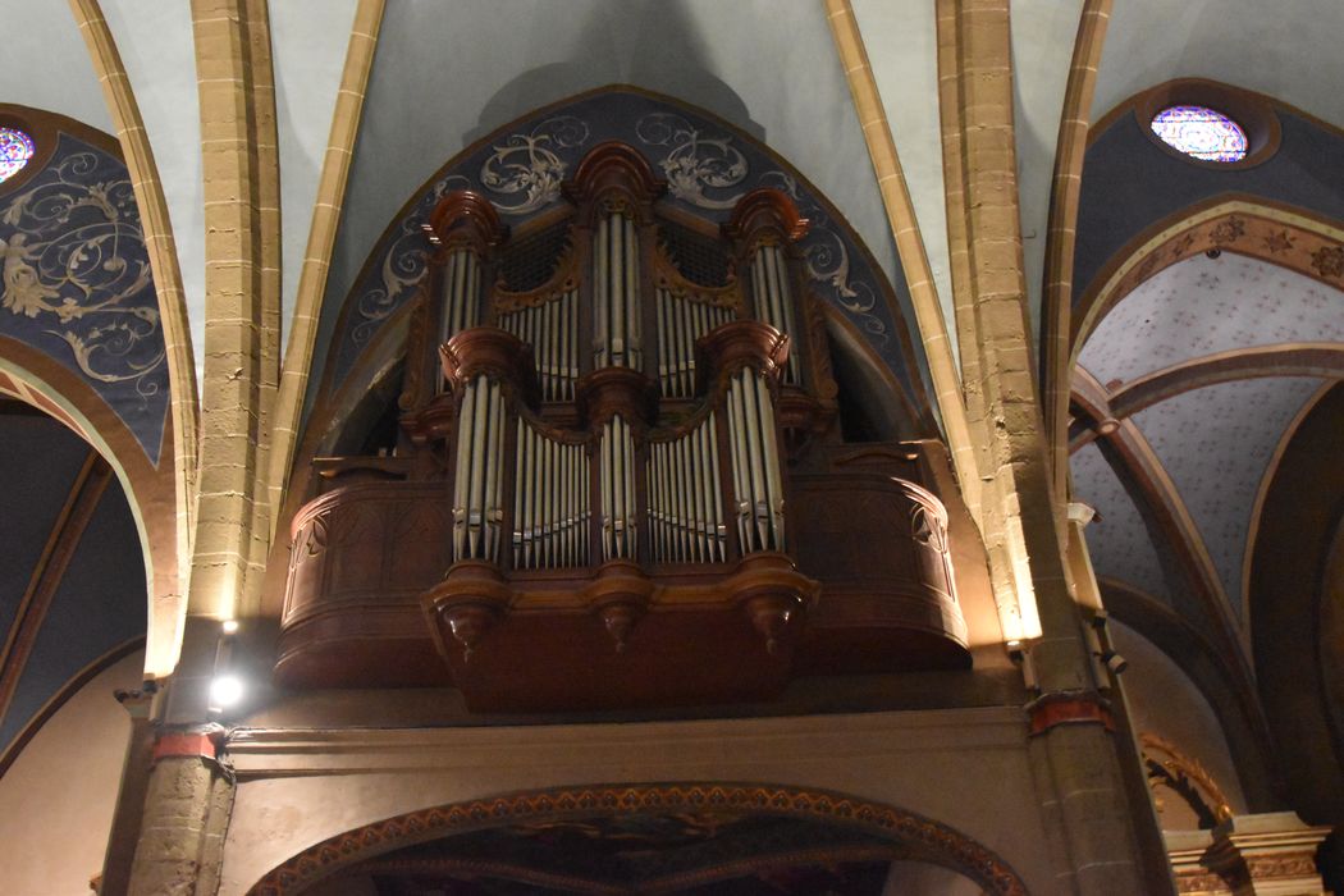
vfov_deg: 41.7
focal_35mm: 32
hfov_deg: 59.5
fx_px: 1176
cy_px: 448
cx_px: 672
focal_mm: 21
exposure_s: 1/60
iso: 9000
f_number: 4.5
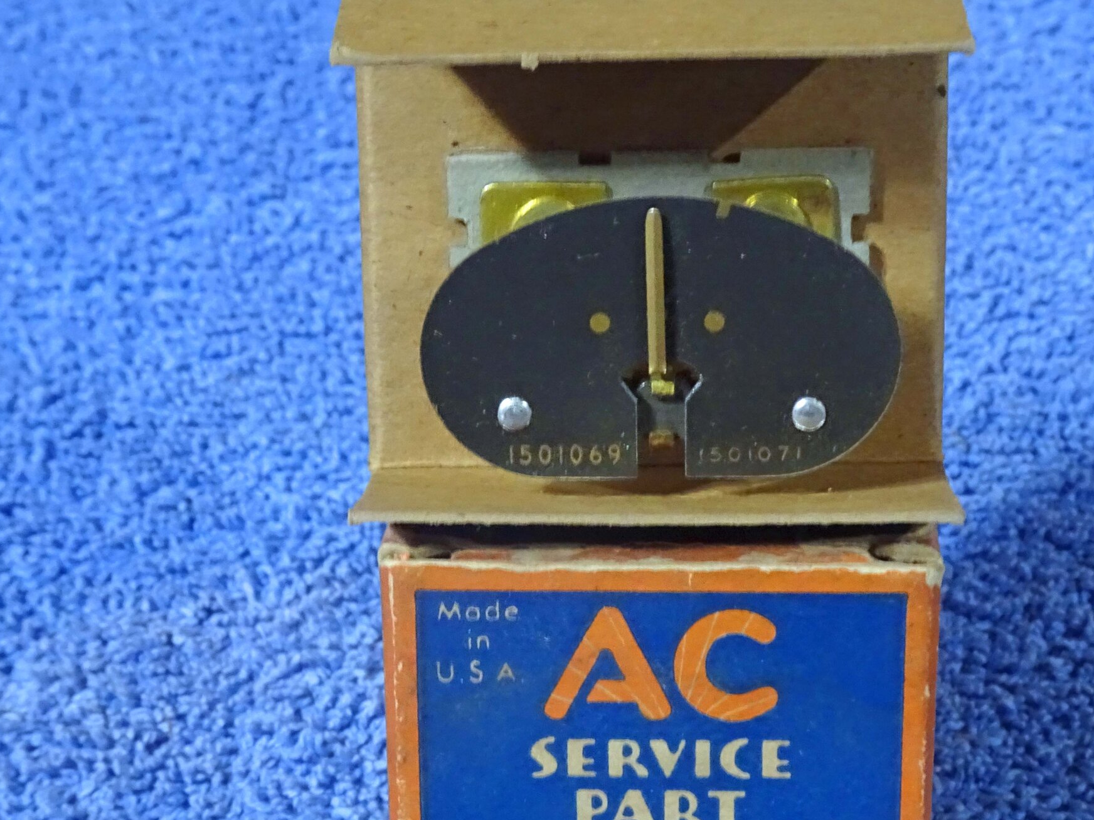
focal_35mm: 91
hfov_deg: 21.5
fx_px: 2876
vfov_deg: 16.2
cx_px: 576
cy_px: 511
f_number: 4.5
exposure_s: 1/13
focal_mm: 10.59
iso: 800
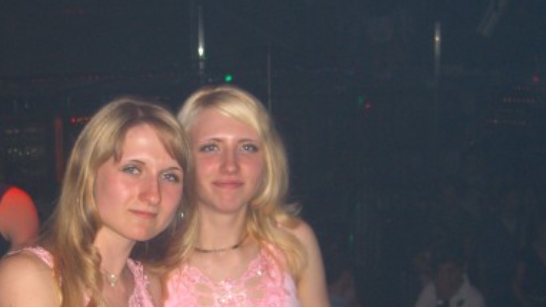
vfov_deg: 18.4
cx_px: 170
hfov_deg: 32.0
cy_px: 244
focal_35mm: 65
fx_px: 941
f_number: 2.8
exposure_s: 1/60
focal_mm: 7.9
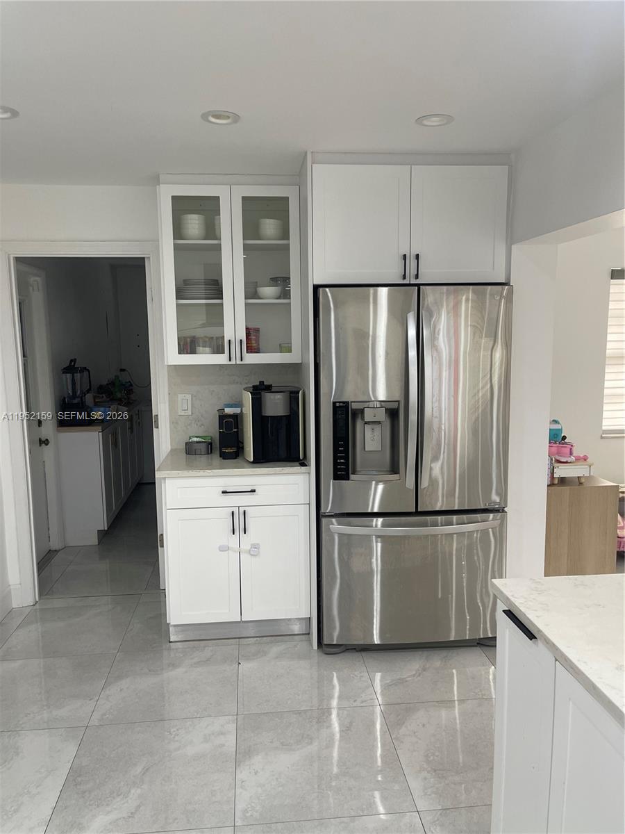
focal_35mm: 26
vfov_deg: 67.3
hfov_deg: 53.1
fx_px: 626
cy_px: 417
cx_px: 312
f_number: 1.6
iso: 125
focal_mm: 5.1
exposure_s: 1/120
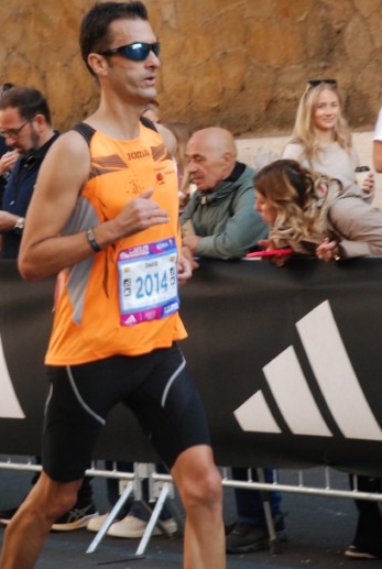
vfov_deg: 23.3
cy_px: 247
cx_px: 170
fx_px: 1378
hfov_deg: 15.8
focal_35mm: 87
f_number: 5
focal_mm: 50
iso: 1000
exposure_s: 1/320
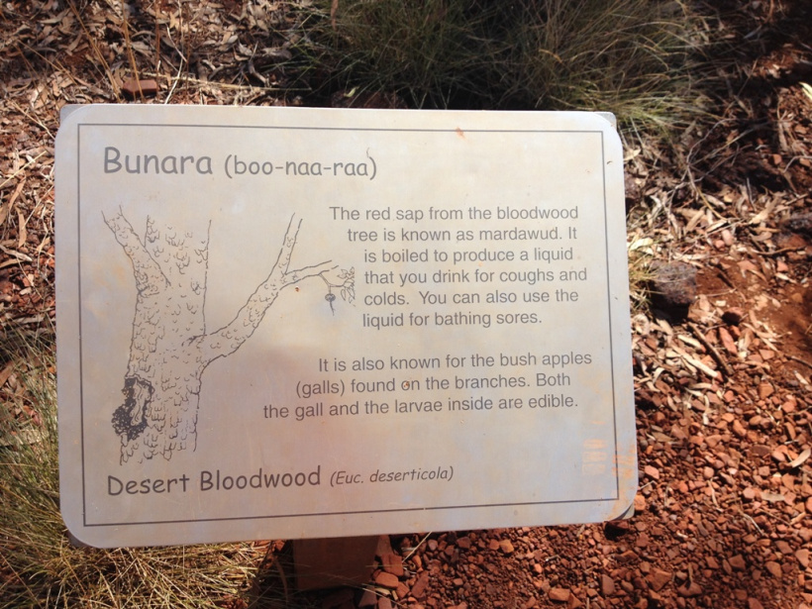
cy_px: 304
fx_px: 821
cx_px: 406
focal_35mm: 35
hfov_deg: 52.6
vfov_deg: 40.7
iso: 50
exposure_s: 1/1104
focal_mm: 4.28
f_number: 2.4
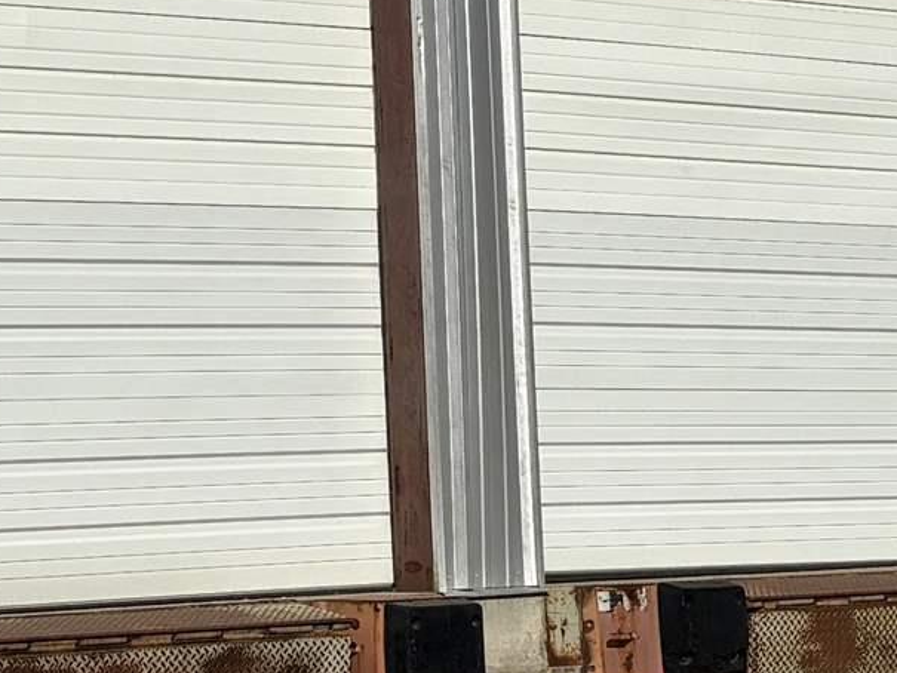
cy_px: -93
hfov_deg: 14.9
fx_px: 3421
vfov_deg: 11.1
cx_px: 191
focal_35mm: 132
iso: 50
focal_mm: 5.96
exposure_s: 1/10989
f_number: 1.6
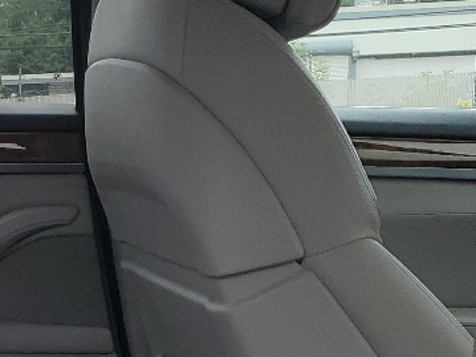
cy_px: 433
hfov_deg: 15.1
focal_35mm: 116
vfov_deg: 12.5
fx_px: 1595
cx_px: -334
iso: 50
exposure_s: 1/417
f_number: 1.5
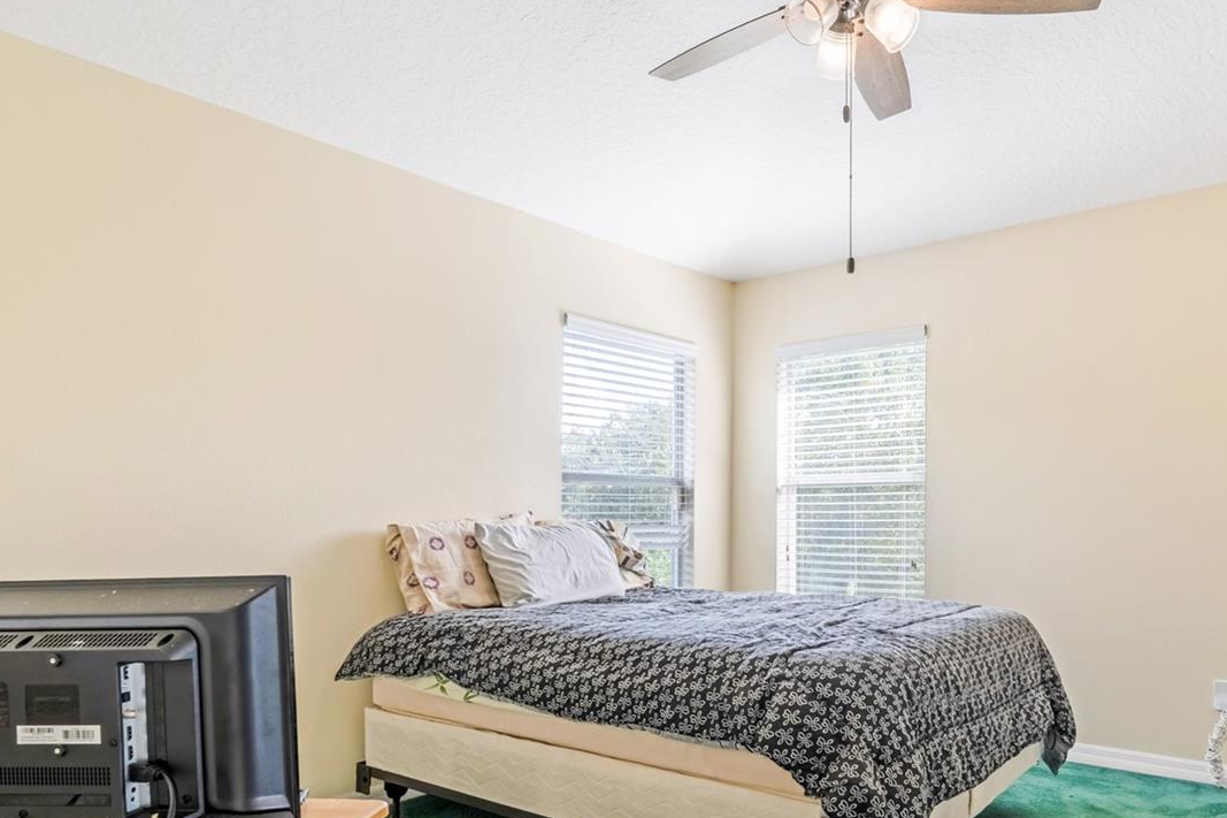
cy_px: 509
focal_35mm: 25
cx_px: 784
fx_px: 843
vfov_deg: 51.2
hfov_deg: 70.6
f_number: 9
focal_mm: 11
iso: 250
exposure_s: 1/400
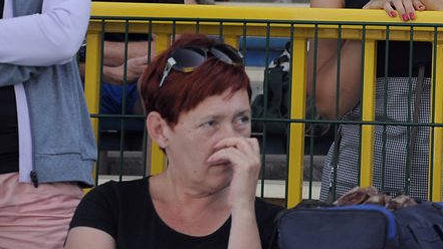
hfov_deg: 6.8
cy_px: -29
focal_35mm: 318
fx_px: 3735
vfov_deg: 3.8
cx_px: 394
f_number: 5.6
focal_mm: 105
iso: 400
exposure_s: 1/500
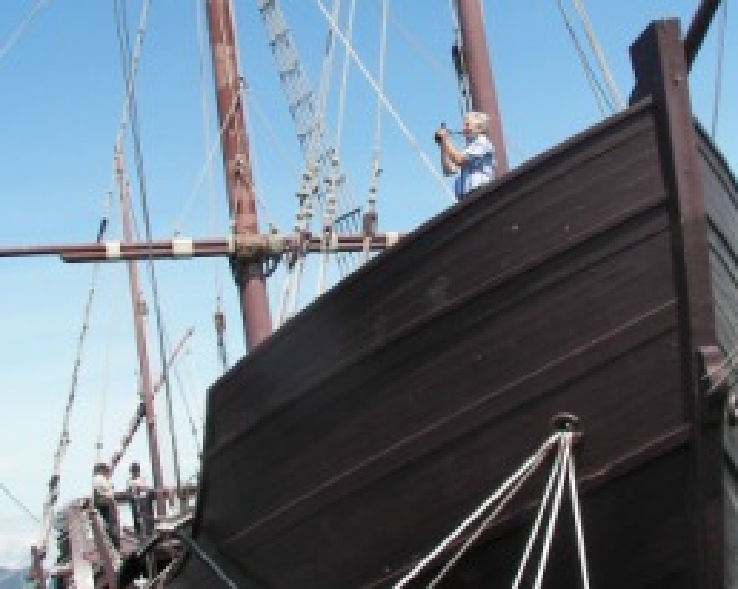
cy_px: 206
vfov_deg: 24.9
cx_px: 409
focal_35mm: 61
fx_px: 1331
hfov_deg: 31.0
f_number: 4
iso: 50
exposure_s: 1/500
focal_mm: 6
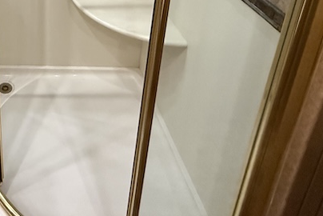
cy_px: -78
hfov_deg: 44.8
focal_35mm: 36
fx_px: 323
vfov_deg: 28.7
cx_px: -2
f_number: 2.2
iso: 800
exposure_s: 1/51
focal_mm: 2.22
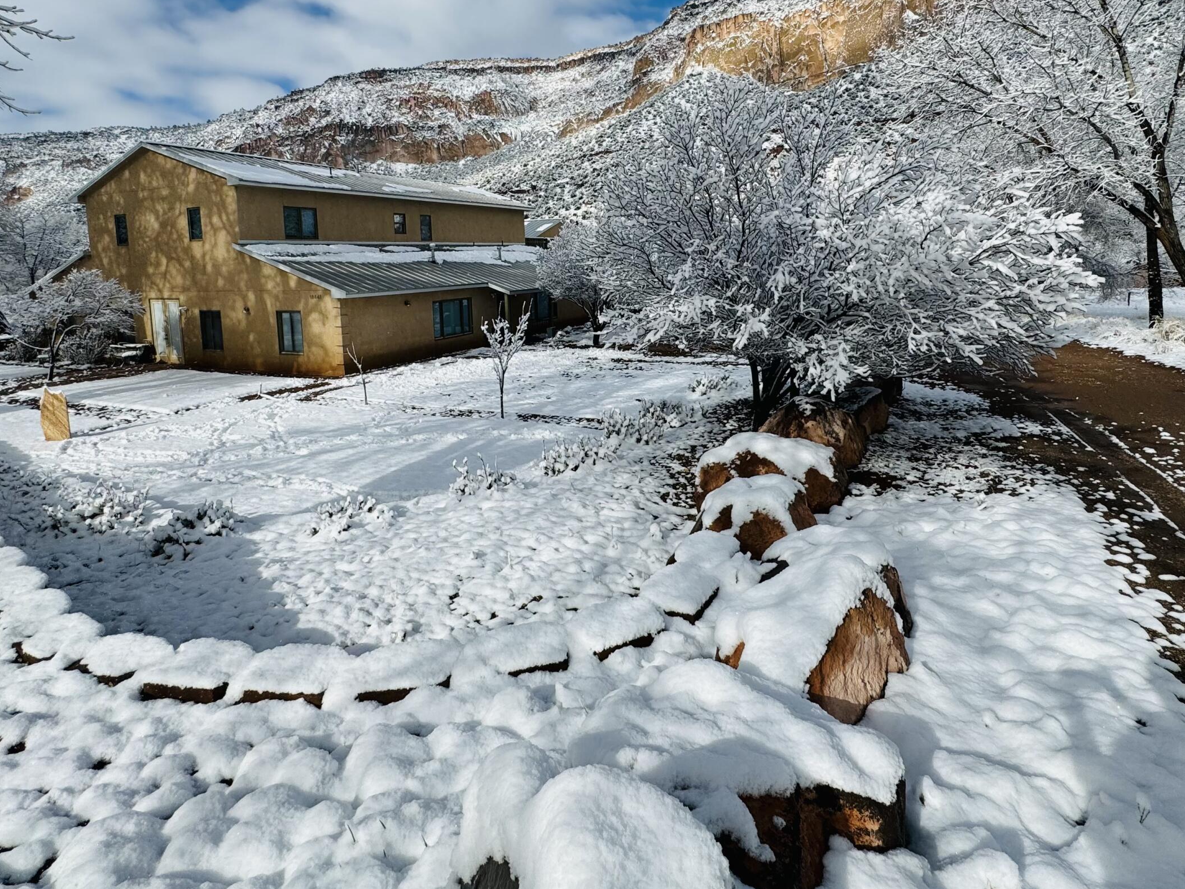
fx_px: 685
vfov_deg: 64.9
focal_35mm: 20
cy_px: 326
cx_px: 601
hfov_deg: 81.7
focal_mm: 2.22
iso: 50
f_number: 2.2
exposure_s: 1/4630
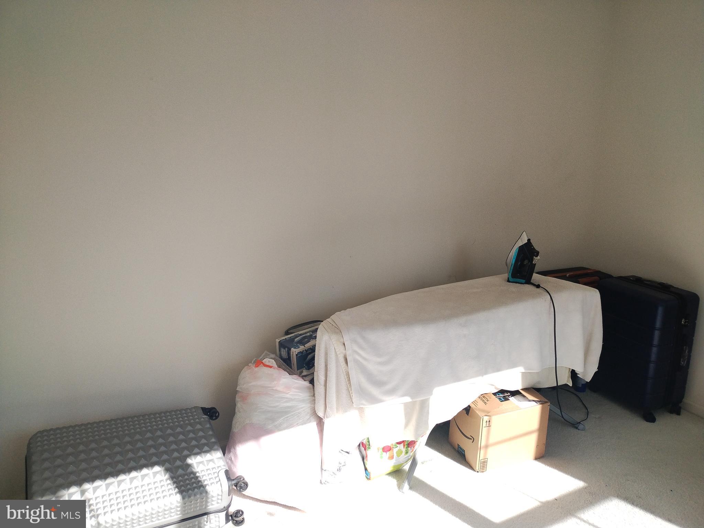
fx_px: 508
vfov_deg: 54.9
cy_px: 264
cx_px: 352
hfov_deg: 69.4
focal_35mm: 25
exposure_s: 1/1005
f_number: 1.7
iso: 100
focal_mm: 4.71
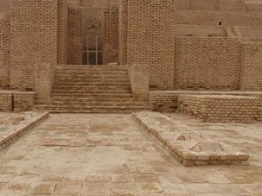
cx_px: 101
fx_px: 250
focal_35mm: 33
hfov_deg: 54.8
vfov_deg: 42.9
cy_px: 106
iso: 400
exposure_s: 1/1600
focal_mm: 4.5
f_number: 5
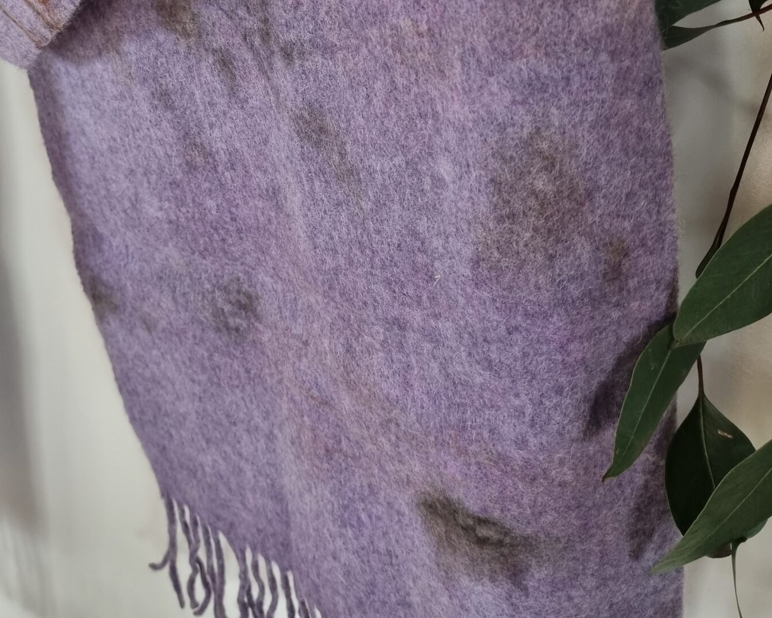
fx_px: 1097
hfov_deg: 38.7
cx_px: 321
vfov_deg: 29.6
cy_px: 17
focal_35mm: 48
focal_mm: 5.4
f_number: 1.8
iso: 250
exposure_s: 1/100
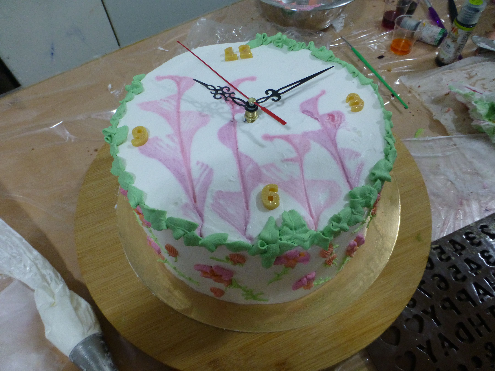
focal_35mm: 24
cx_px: 248
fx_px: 343
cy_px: 186
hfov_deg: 71.6
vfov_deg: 56.8
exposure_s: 1/60
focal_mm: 4.3
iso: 320
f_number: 3.3
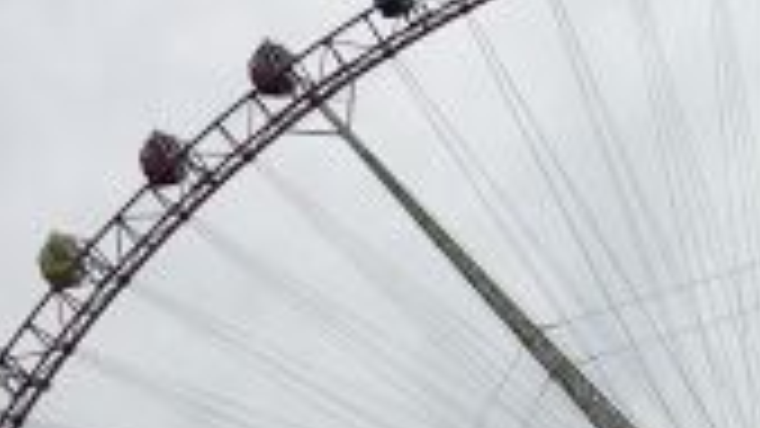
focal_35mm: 131
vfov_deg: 8.9
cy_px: 741
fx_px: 2640
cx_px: 958
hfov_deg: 15.7
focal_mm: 4.15
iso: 25
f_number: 2.2
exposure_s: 1/1479
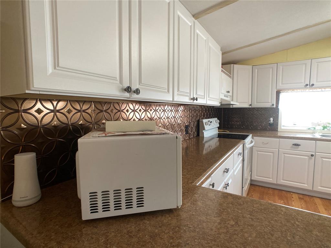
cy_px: 124
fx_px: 268
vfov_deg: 49.7
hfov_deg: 63.4
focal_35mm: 28
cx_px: 166
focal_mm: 3.99
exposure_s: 1/60
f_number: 1.8
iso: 125
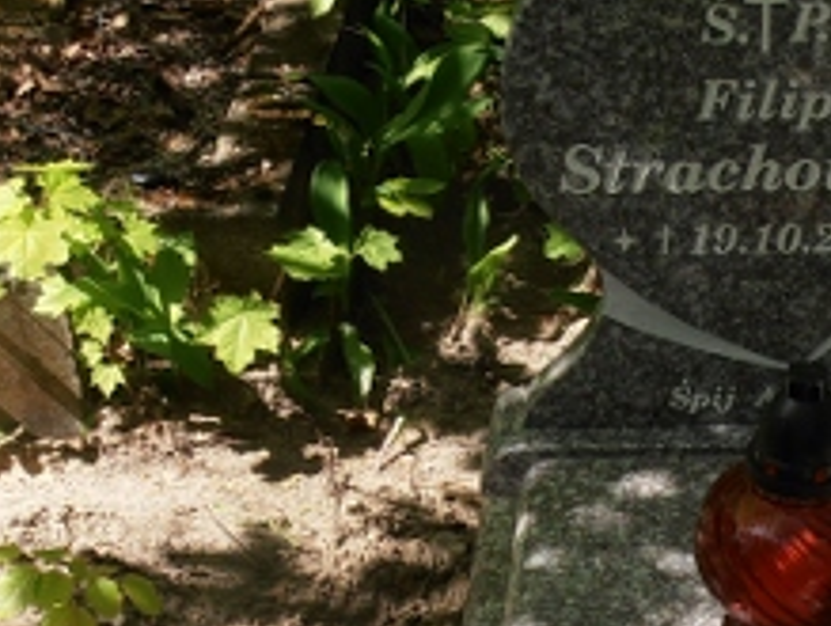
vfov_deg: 20.3
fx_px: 1683
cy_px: 641
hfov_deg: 27.1
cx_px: 687
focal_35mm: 70
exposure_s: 1/60
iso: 80
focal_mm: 4.2
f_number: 7.9
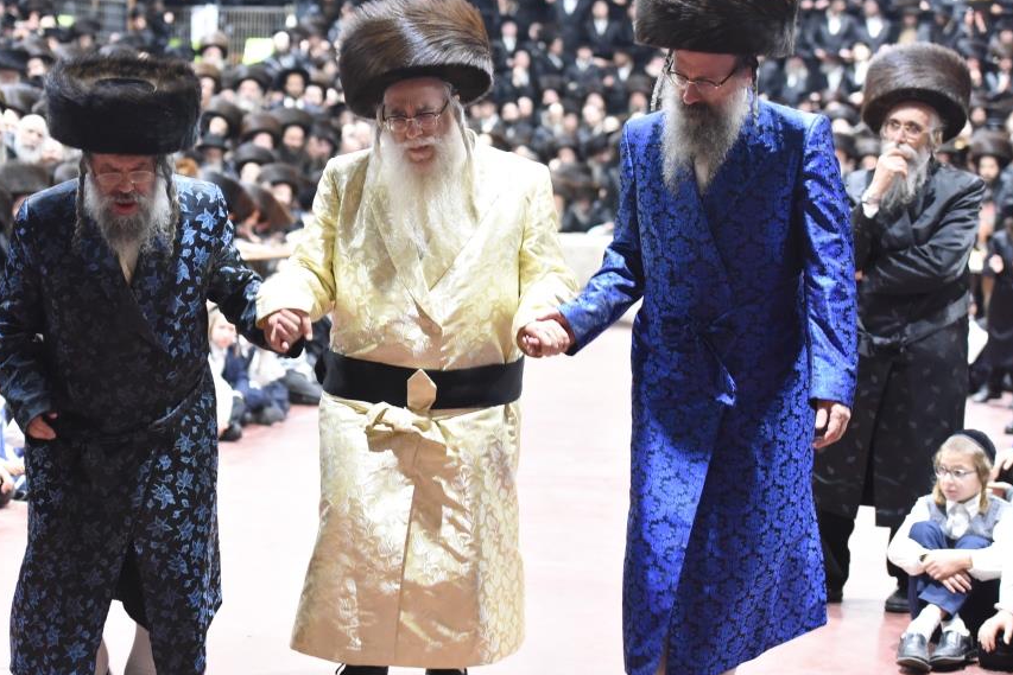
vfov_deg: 16.3
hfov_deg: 24.2
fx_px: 2364
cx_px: 423
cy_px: 340
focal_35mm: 84
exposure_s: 1/100
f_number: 3.2
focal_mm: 70
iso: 4000
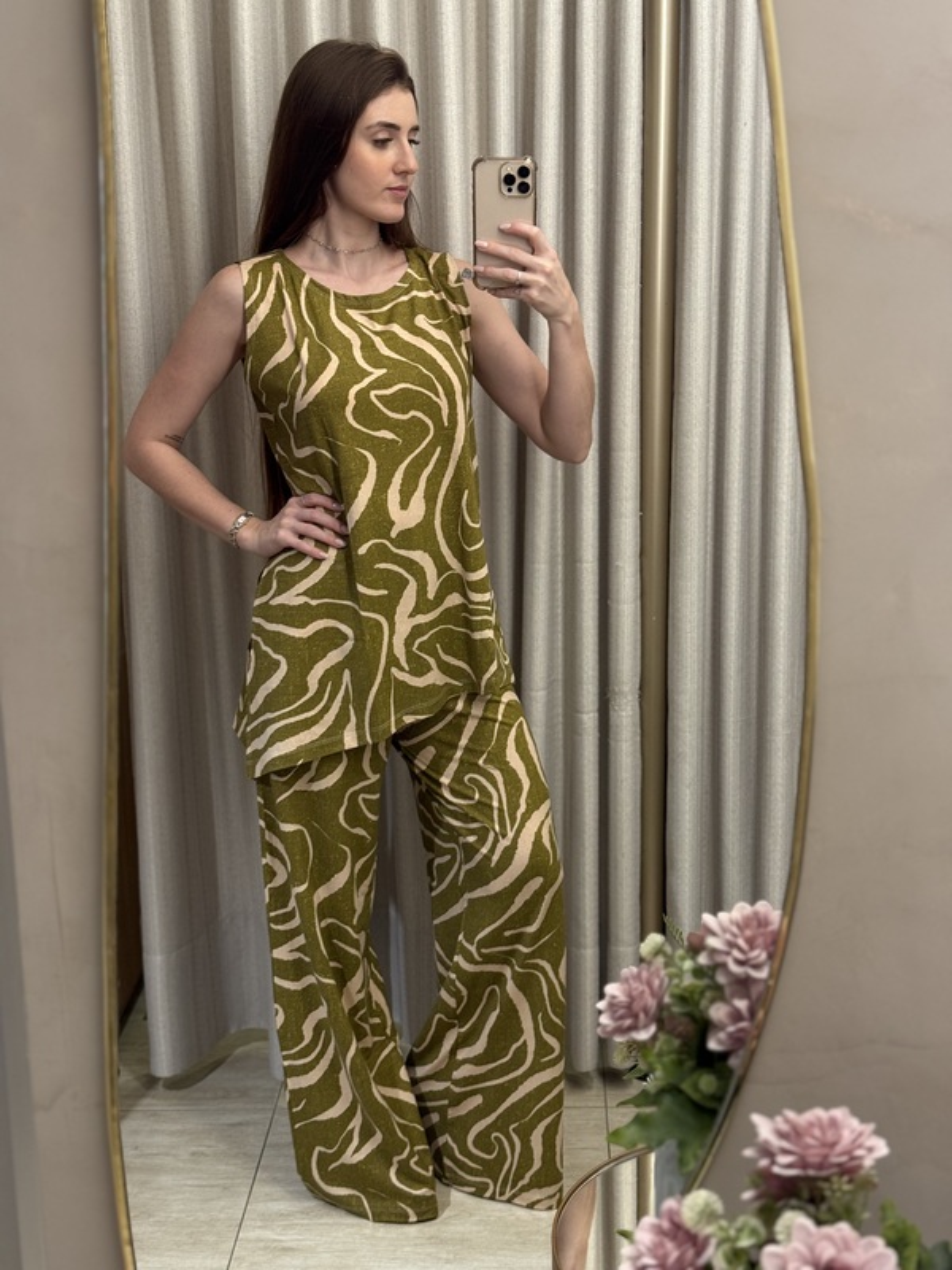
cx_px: 476
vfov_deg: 39.7
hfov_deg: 30.3
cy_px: 635
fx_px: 1760
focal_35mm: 48
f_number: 1.78
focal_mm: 6.76
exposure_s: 1/60
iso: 80
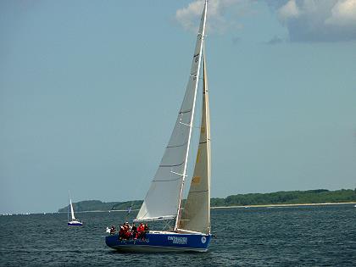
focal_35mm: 196
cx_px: 178
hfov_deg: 10.1
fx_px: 2016
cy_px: 134
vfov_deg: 7.6
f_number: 5.6
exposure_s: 1/800
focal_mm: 32.1
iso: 80
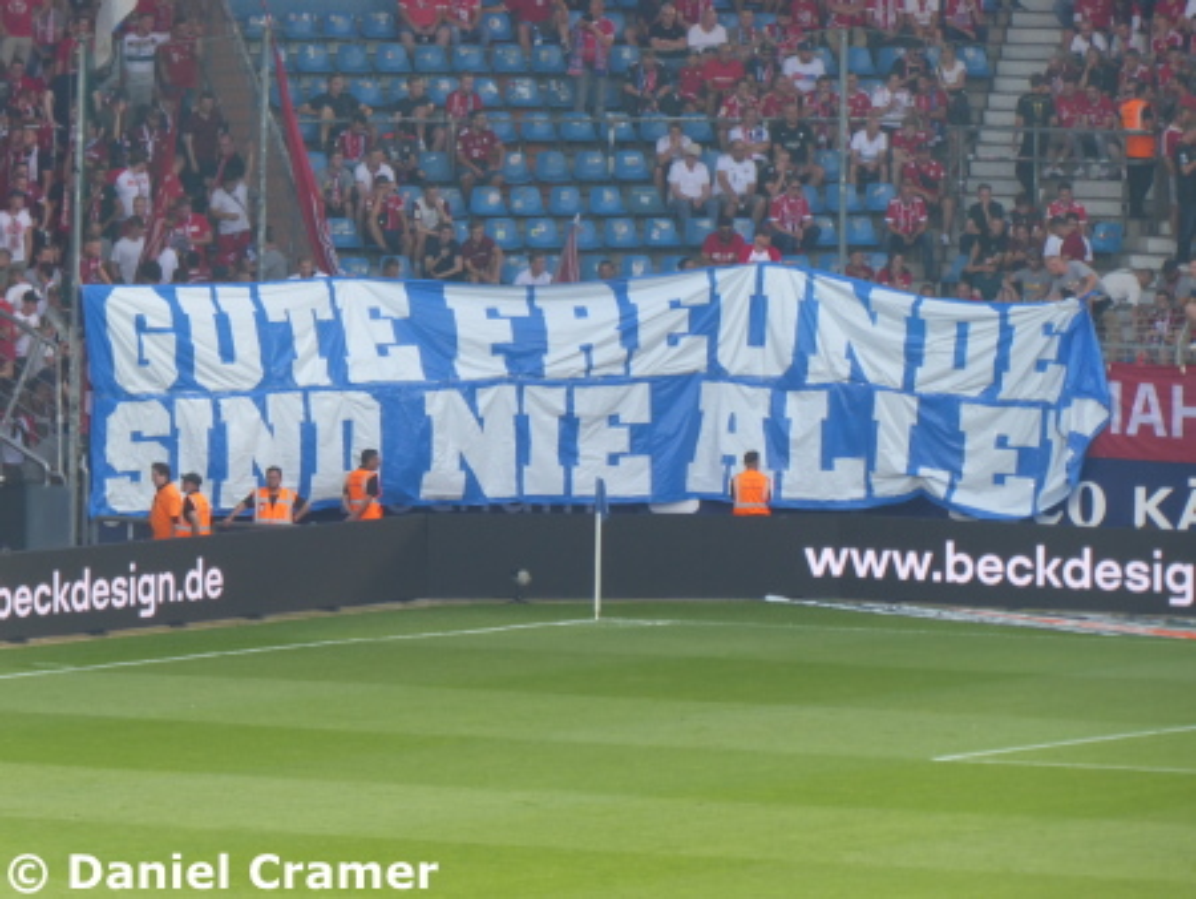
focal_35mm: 400
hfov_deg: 5.0
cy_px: 450
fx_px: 13828
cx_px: 598
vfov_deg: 3.7
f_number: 6
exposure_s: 1/100
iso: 160
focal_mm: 71.7
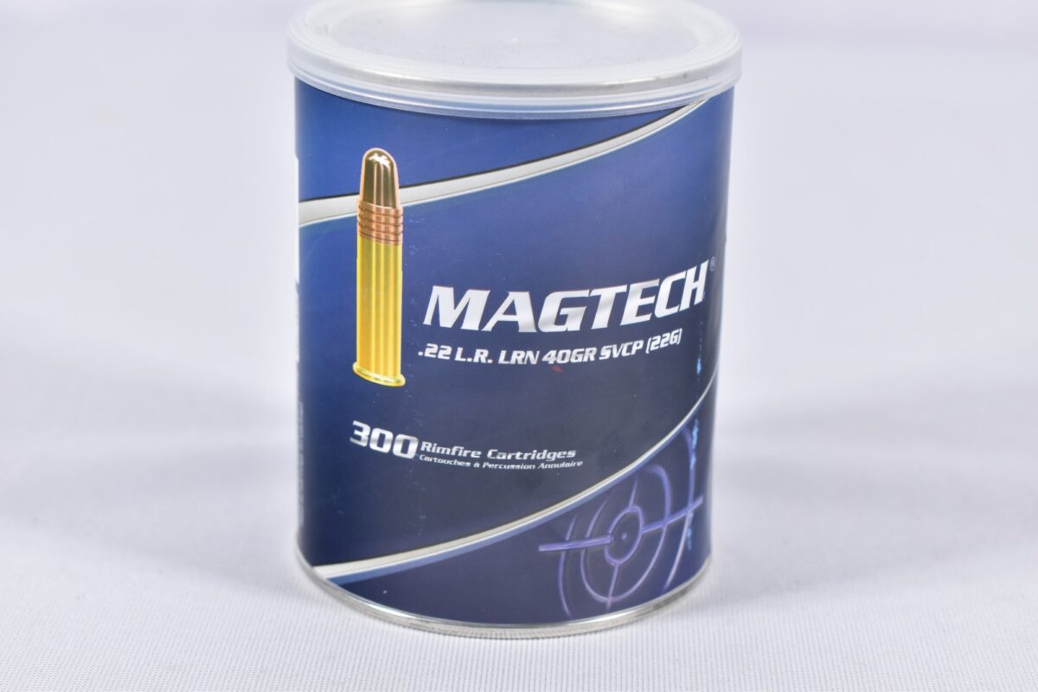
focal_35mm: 82
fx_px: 2379
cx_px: 519
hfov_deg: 24.6
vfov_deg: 16.6
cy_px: 346
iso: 640
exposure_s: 1/40
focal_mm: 55
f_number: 5.6
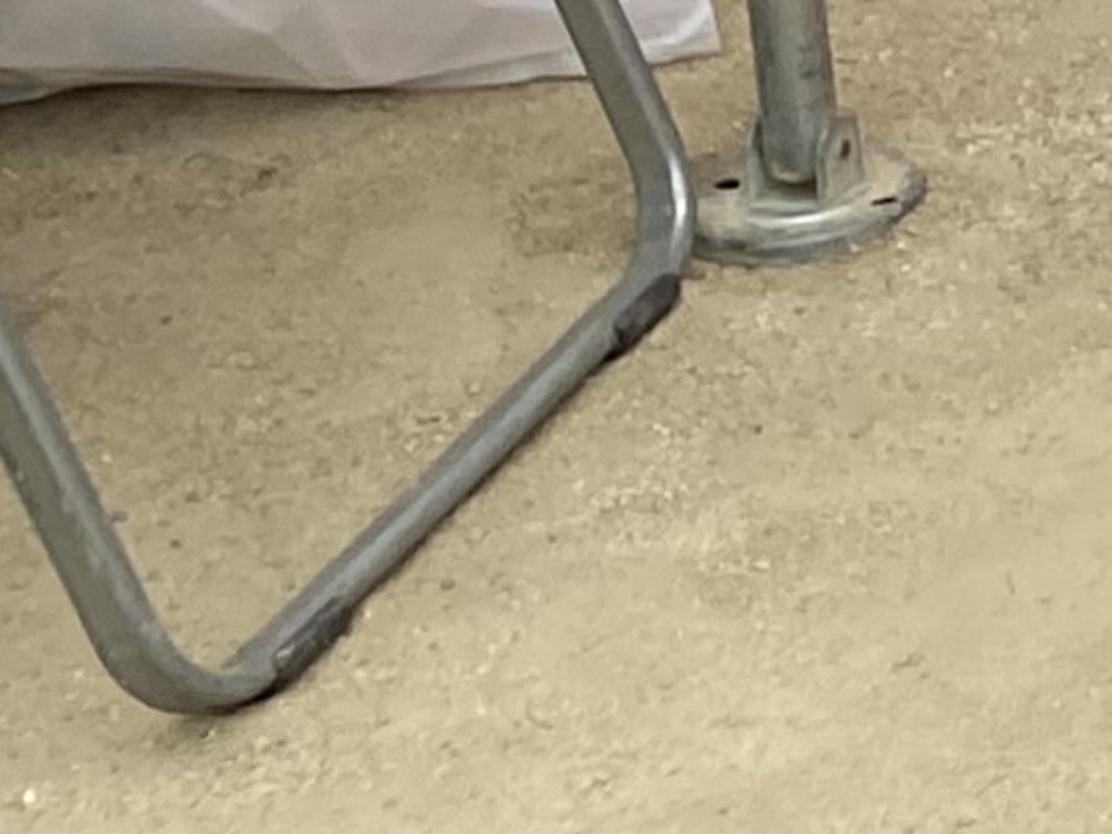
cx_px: 3698
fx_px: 6232
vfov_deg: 7.2
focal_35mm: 194
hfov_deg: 8.1
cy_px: -1104
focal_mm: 4.25
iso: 32
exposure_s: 1/467
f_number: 1.8
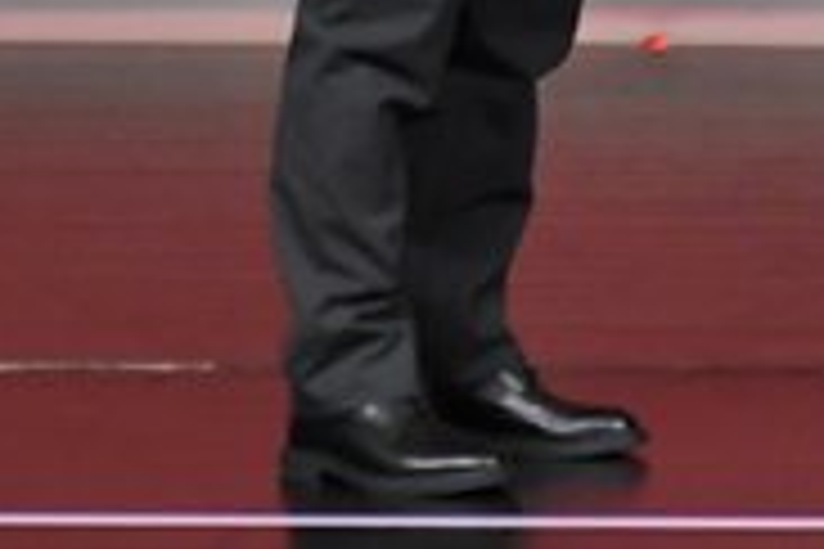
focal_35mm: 1457
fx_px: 33347
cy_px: -608
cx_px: 826
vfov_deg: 0.9
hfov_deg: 1.4
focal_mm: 230
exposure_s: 1/400
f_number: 5.6
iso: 4000
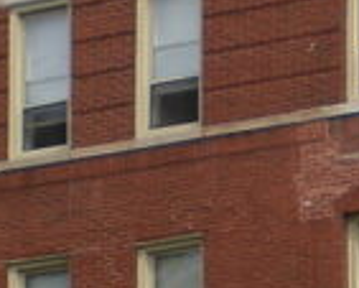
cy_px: 366
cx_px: 275
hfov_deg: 8.2
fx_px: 2509
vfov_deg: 6.5
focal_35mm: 236
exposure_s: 1/284
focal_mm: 6.3
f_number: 4.6
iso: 64
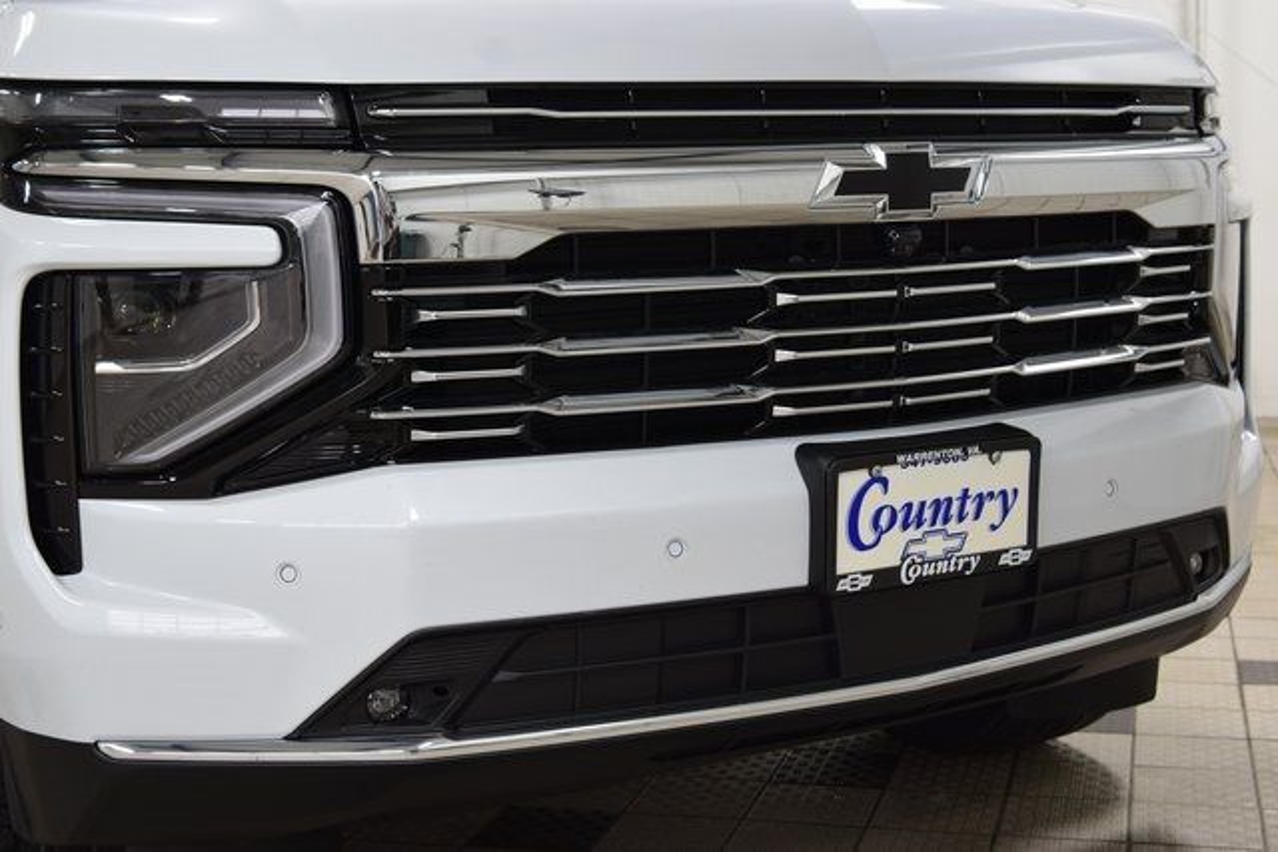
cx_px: 639
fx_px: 1864
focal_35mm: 52
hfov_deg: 37.8
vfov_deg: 25.8
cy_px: 426
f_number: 6.3
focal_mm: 35
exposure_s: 1/15
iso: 450
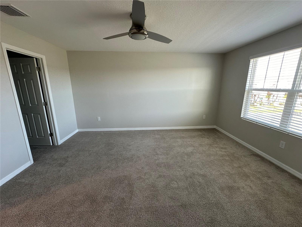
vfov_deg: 85.7
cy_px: 114
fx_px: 122
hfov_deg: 102.1
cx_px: 151
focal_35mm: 14
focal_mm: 2.22
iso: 160
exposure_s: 1/120
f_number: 2.2
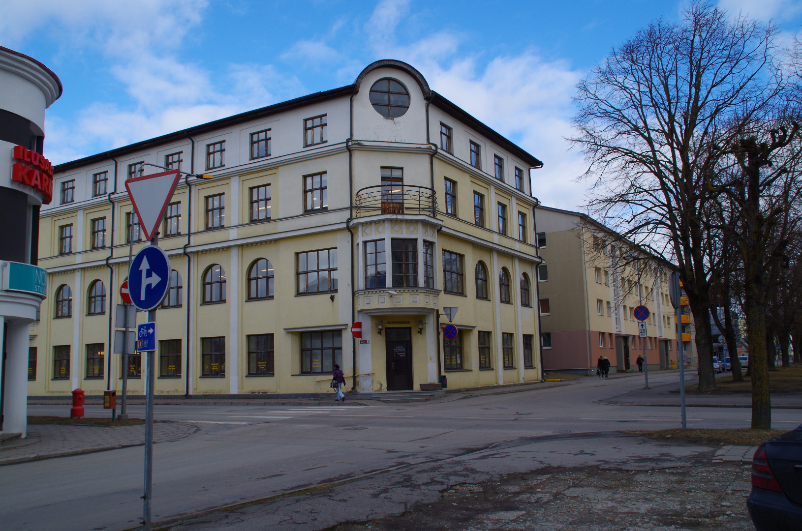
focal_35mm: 36
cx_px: 401
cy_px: 266
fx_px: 800
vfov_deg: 36.7
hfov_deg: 53.2
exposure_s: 1/125
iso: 125
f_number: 11
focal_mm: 24
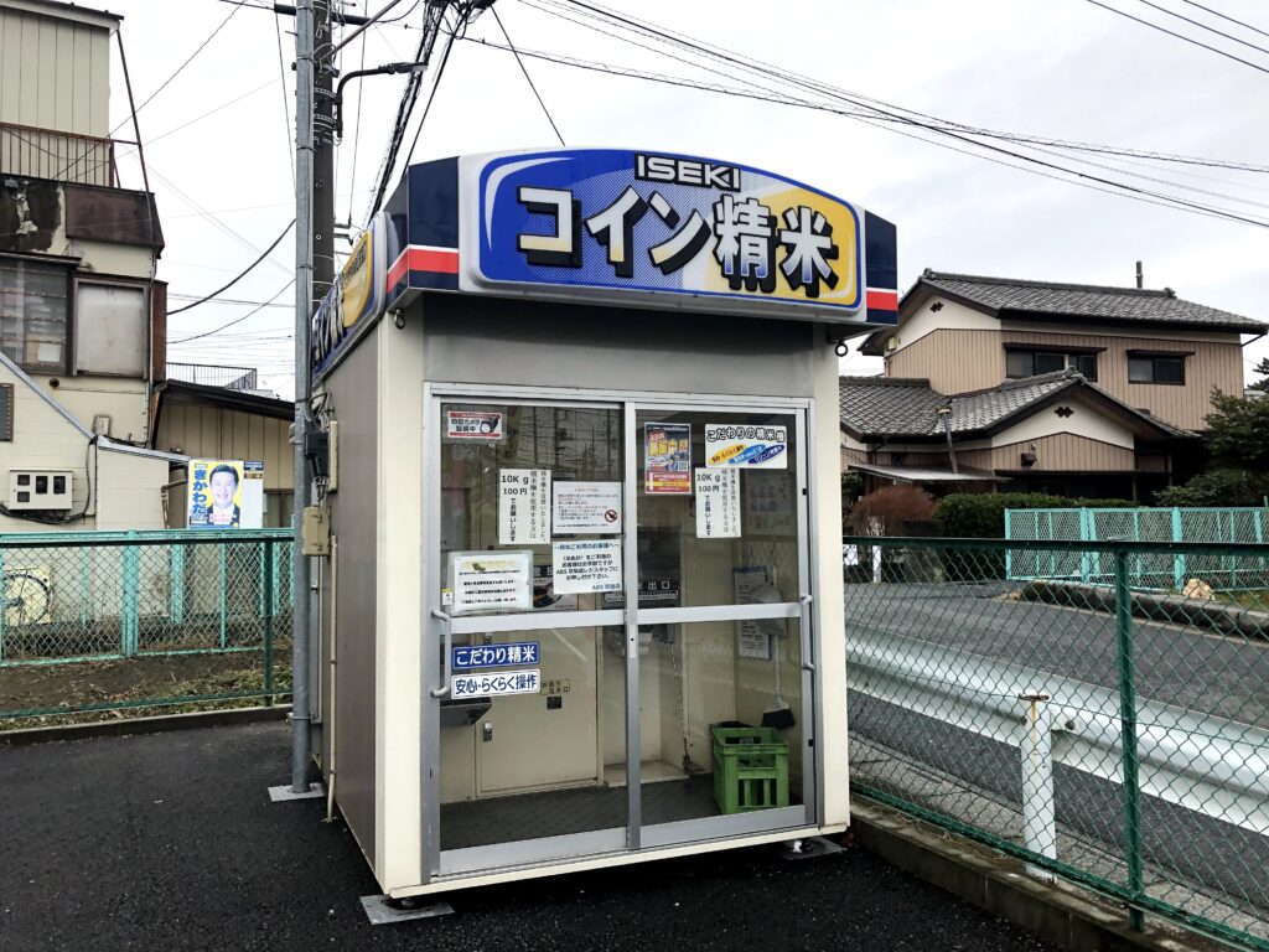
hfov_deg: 63.4
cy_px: 476
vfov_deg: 49.7
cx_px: 634
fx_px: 1026
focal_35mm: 28
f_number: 1.8
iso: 20
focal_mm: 3.99
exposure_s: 1/442
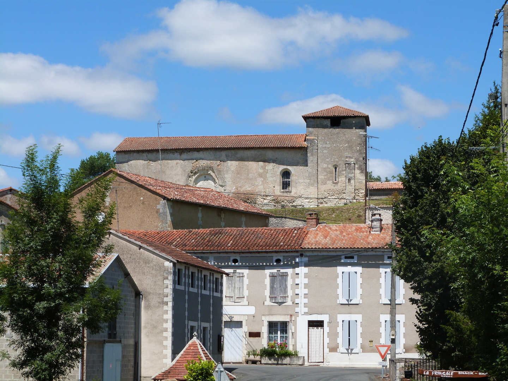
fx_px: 1468
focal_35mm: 100
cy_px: 190
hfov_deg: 19.6
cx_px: 254
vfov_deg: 14.8
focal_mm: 18.2
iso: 100
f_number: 5.6
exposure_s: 1/500
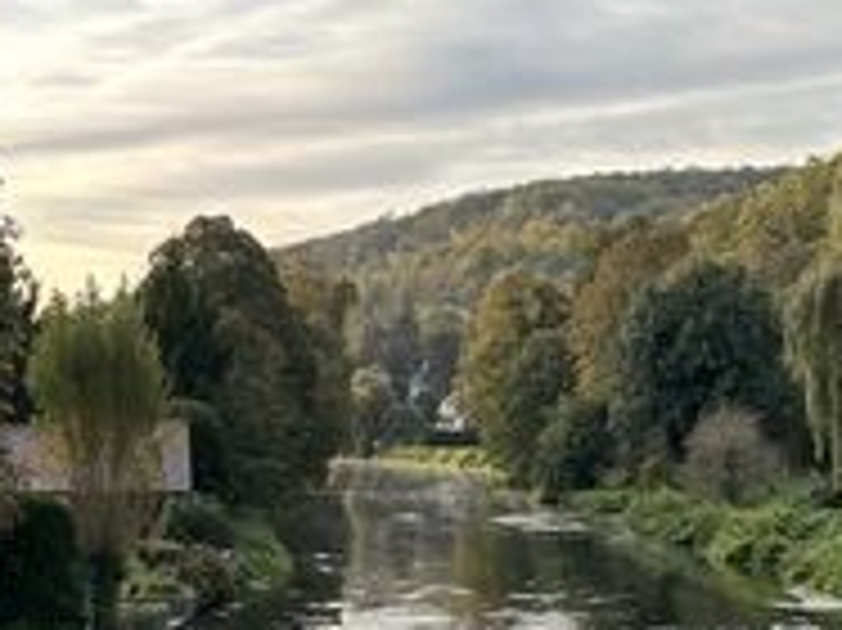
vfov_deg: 18.3
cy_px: 724
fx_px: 1872
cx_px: 144
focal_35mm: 77
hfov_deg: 24.9
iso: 80
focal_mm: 6.86
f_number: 1.78
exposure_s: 1/650
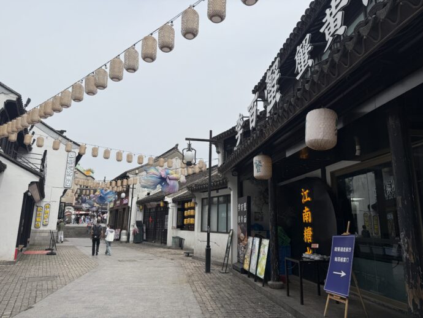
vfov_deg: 56.8
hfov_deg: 71.6
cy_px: 159
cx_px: 212
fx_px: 293
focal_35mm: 24
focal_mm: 6.76
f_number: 1.78
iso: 80
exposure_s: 1/6711
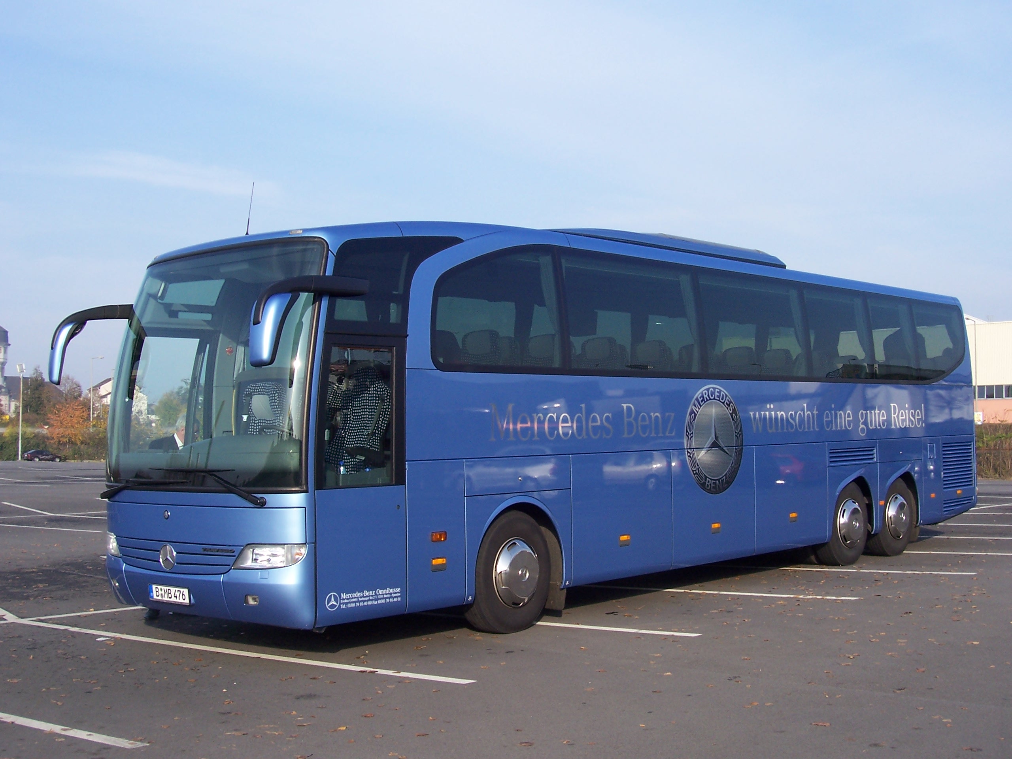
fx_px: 1228
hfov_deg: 44.8
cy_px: 380
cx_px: 506
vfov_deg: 34.3
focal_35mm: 42
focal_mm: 7
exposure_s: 1/250
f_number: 5.6
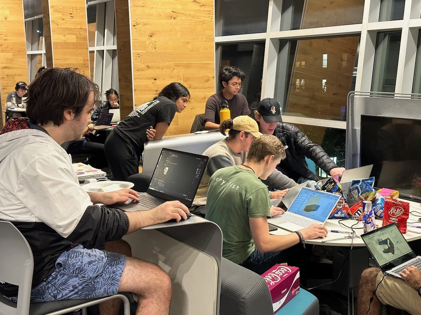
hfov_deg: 39.7
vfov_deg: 30.3
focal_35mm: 48
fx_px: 584
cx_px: 210
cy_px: 158
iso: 320
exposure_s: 1/40
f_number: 1.78
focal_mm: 6.86
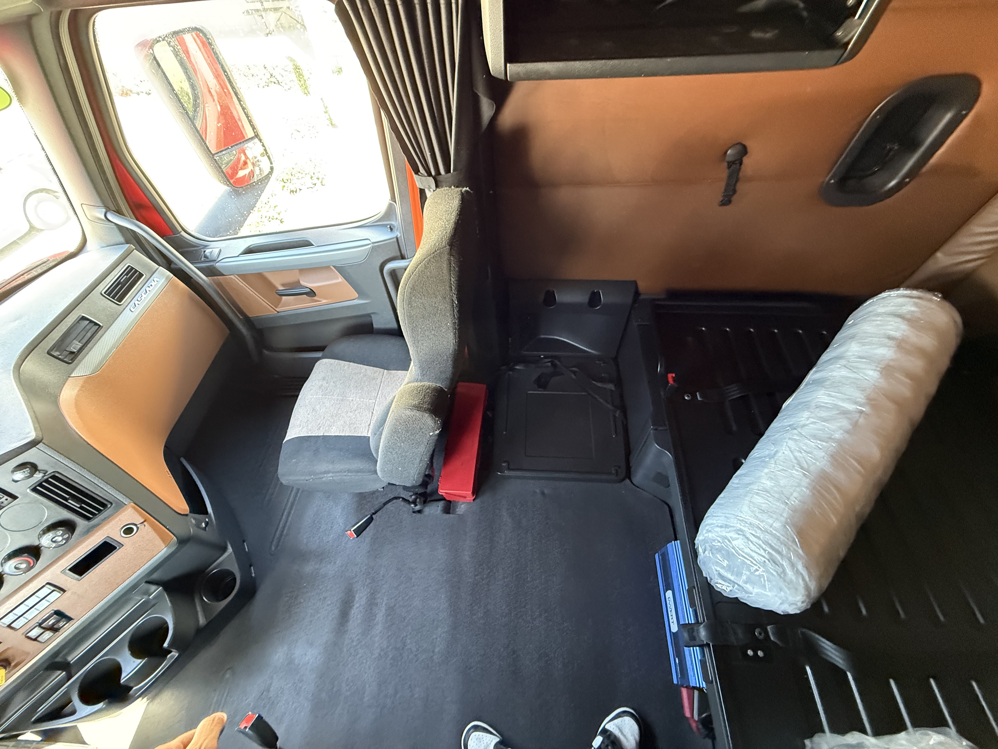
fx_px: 404
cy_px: 374
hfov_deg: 102.1
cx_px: 499
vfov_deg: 85.7
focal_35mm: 14
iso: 800
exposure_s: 1/60
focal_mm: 2.22
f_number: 2.2
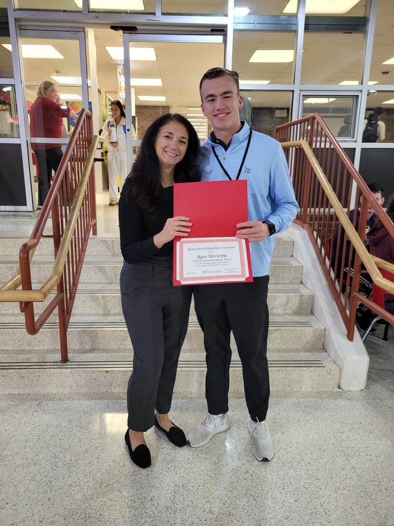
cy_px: 263
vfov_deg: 67.3
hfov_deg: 53.1
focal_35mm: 26
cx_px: 197
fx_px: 395
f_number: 1.8
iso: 200
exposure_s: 1/40
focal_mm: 5.4
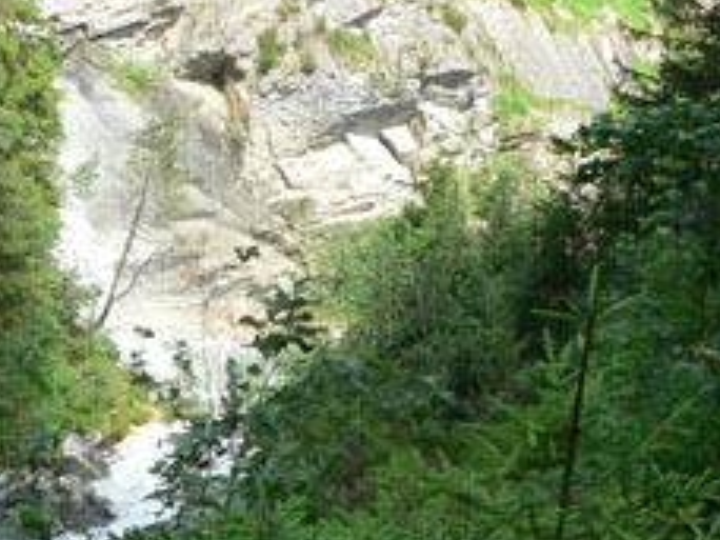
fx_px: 1477
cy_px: 145
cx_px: 281
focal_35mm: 71
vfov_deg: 20.6
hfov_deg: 27.3
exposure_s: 1/50
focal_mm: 6
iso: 100
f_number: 8
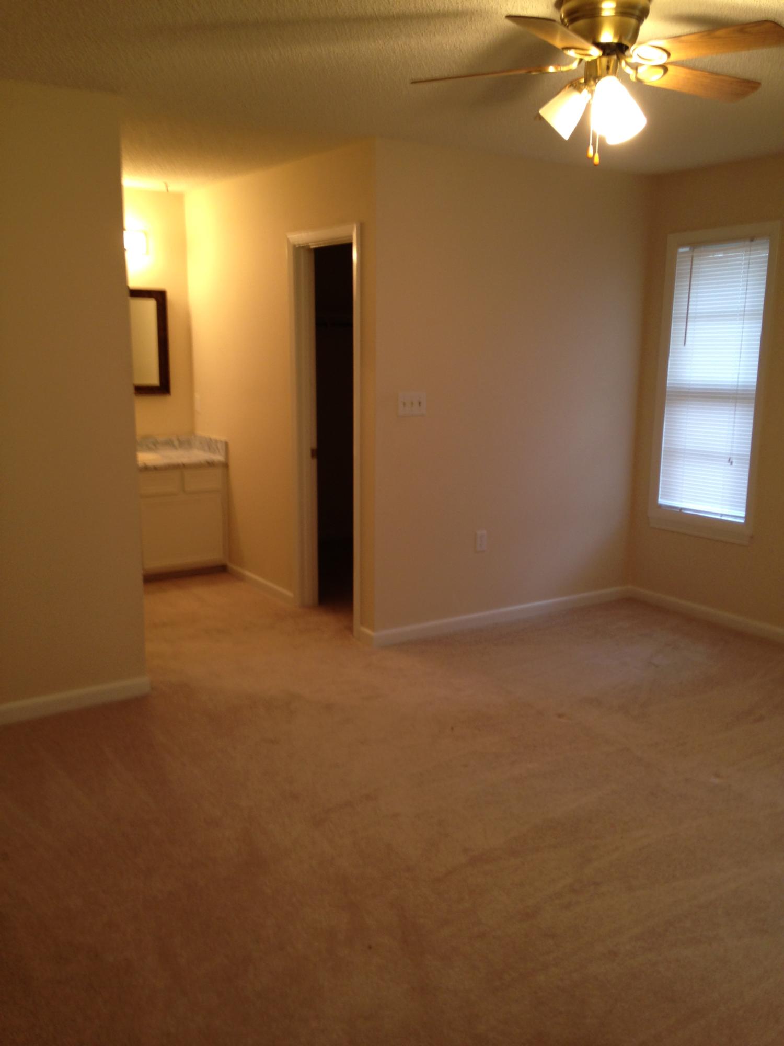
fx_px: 997
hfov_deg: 42.9
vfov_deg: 55.4
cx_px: 392
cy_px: 523
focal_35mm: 33
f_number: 2.4
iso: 50
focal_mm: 4.12
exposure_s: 1/20
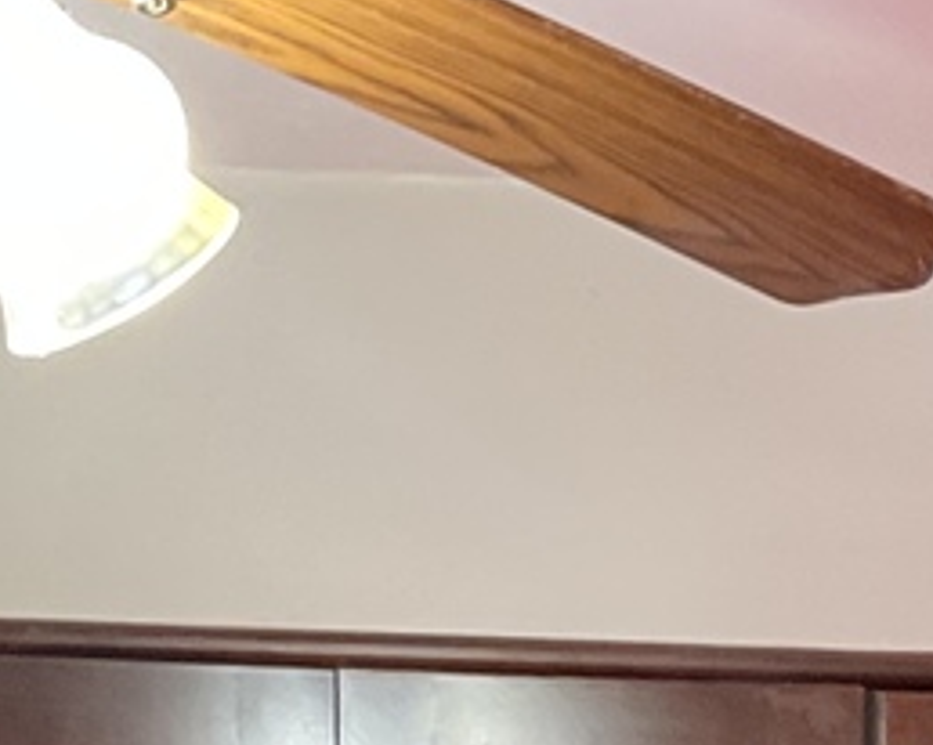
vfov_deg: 8.7
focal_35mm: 158
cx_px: 1154
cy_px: 1888
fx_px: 4360
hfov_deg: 11.9
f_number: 1.8
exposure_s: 1/60
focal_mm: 3
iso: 250
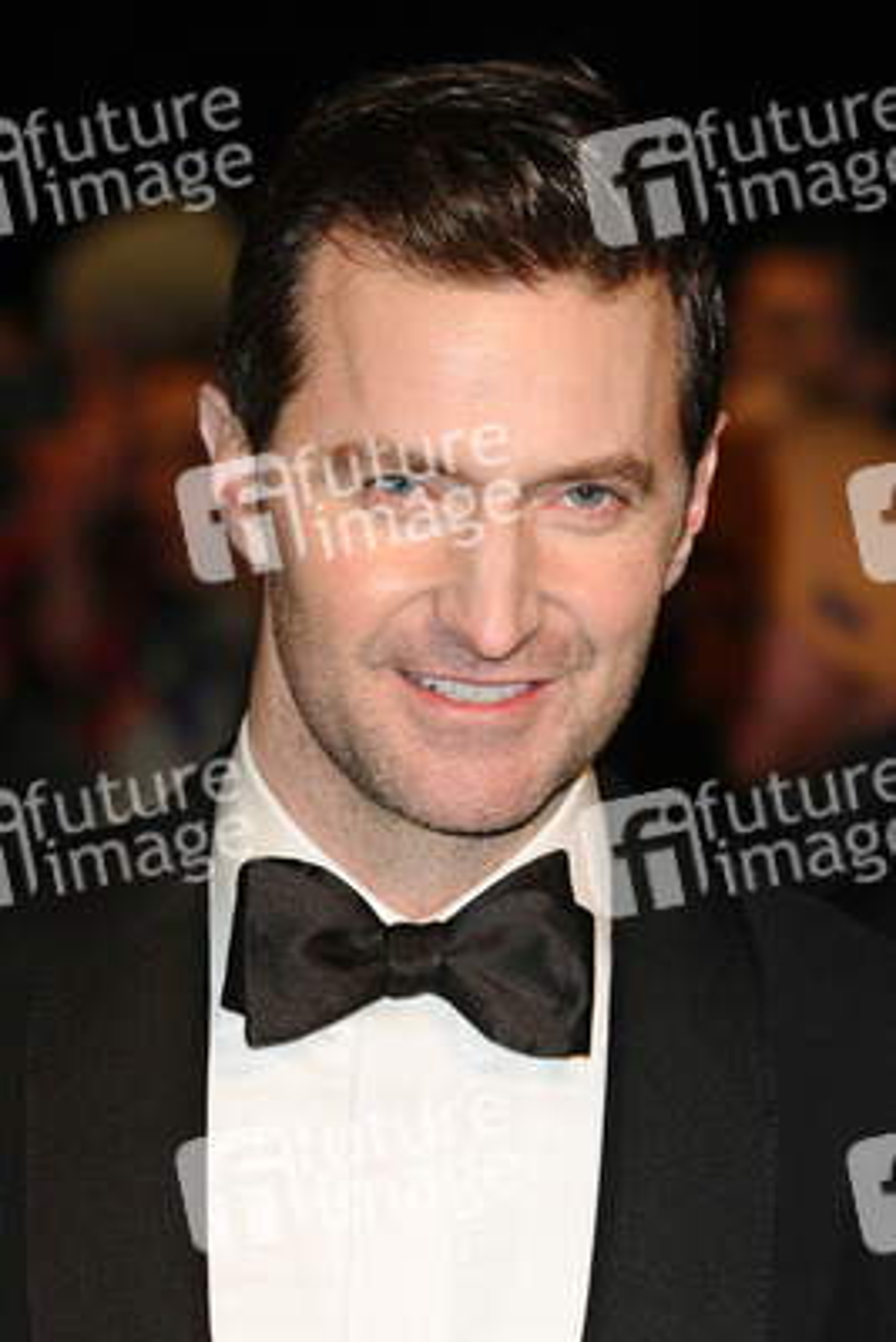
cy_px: 671
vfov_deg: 12.2
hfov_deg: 8.2
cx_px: 448
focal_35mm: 168
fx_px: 6266
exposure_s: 1/200
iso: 320
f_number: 4.5
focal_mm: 112
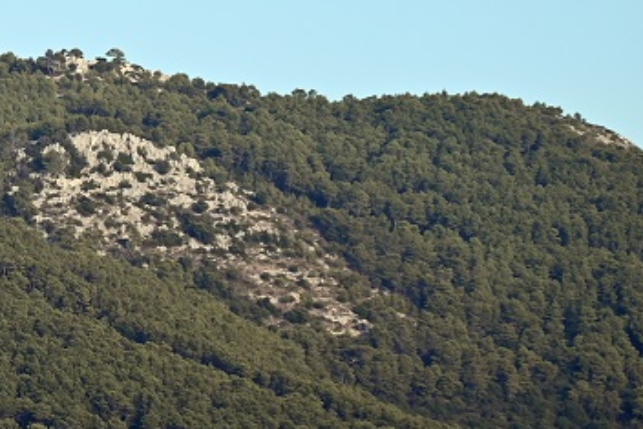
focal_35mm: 451
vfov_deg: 3.1
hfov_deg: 4.5
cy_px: 266
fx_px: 8058
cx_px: -365
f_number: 5.6
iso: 160
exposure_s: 1/500
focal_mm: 122
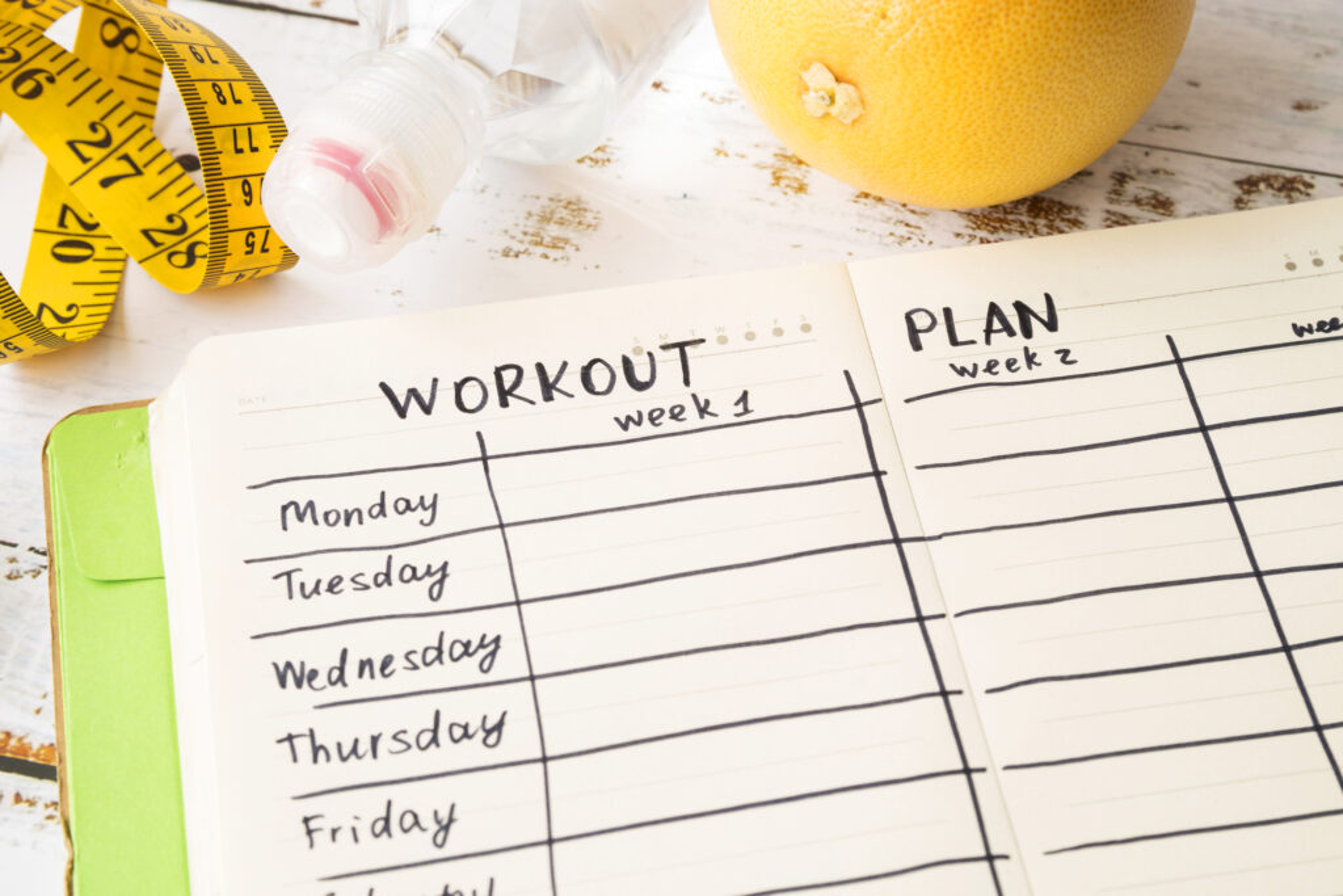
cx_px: 672
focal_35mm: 75
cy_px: 448
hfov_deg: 27.0
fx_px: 2798
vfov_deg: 18.2
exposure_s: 1/8
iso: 100
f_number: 9
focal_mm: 75
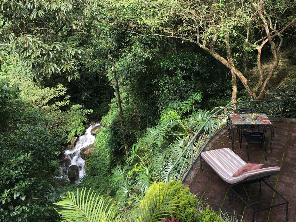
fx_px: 248
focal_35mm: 29
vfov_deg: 48.2
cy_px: 111
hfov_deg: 61.7
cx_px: 148
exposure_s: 1/258
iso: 25
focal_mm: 4.15
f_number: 2.2
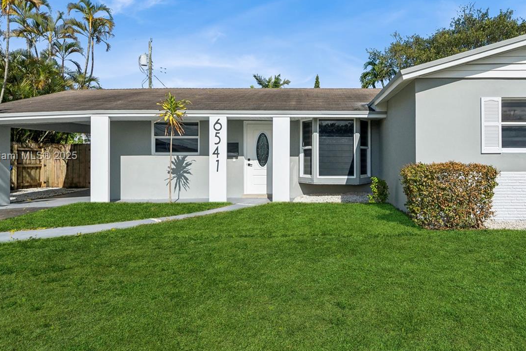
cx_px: 314
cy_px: 156
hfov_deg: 71.4
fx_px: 362
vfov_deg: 51.6
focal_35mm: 25
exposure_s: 1/6400
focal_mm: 11
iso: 250
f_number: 4.5
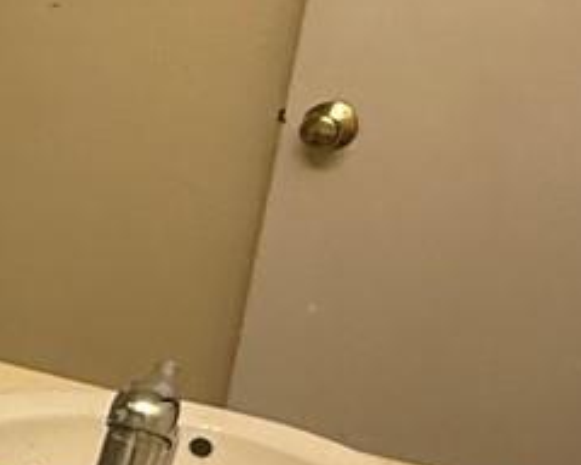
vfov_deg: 16.8
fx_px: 1565
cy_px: 317
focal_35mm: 91
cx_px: -702
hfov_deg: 15.2
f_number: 2.2
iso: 125
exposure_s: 1/120
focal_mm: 2.22
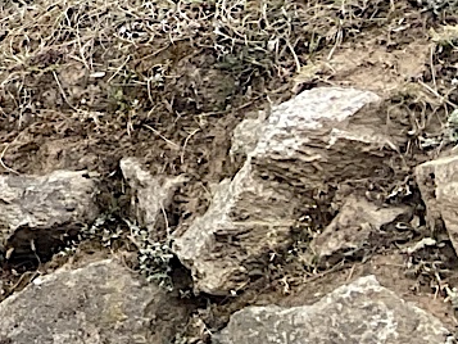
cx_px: -785
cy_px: 15
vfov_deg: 9.9
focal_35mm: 149
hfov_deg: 10.5
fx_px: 1972
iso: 32
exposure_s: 1/561
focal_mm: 4.2
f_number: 1.6
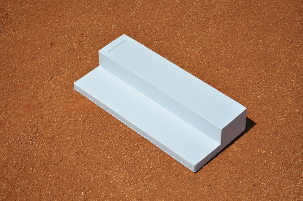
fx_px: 693
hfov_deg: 24.6
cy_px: 100
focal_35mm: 82
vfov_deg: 16.5
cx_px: 152
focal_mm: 55
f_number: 4
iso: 200
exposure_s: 1/3200
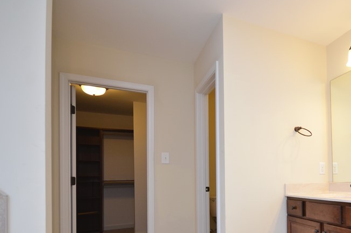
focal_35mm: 25
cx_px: 276
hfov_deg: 65.7
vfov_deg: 49.2
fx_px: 243
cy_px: 173
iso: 450
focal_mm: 10
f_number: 4
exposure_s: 1/60
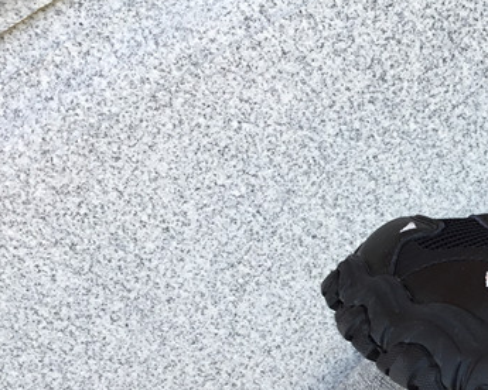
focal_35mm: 79
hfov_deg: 21.9
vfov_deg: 19.2
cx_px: 621
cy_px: 310
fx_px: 1141
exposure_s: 1/140
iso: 25
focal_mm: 3.3
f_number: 2.4
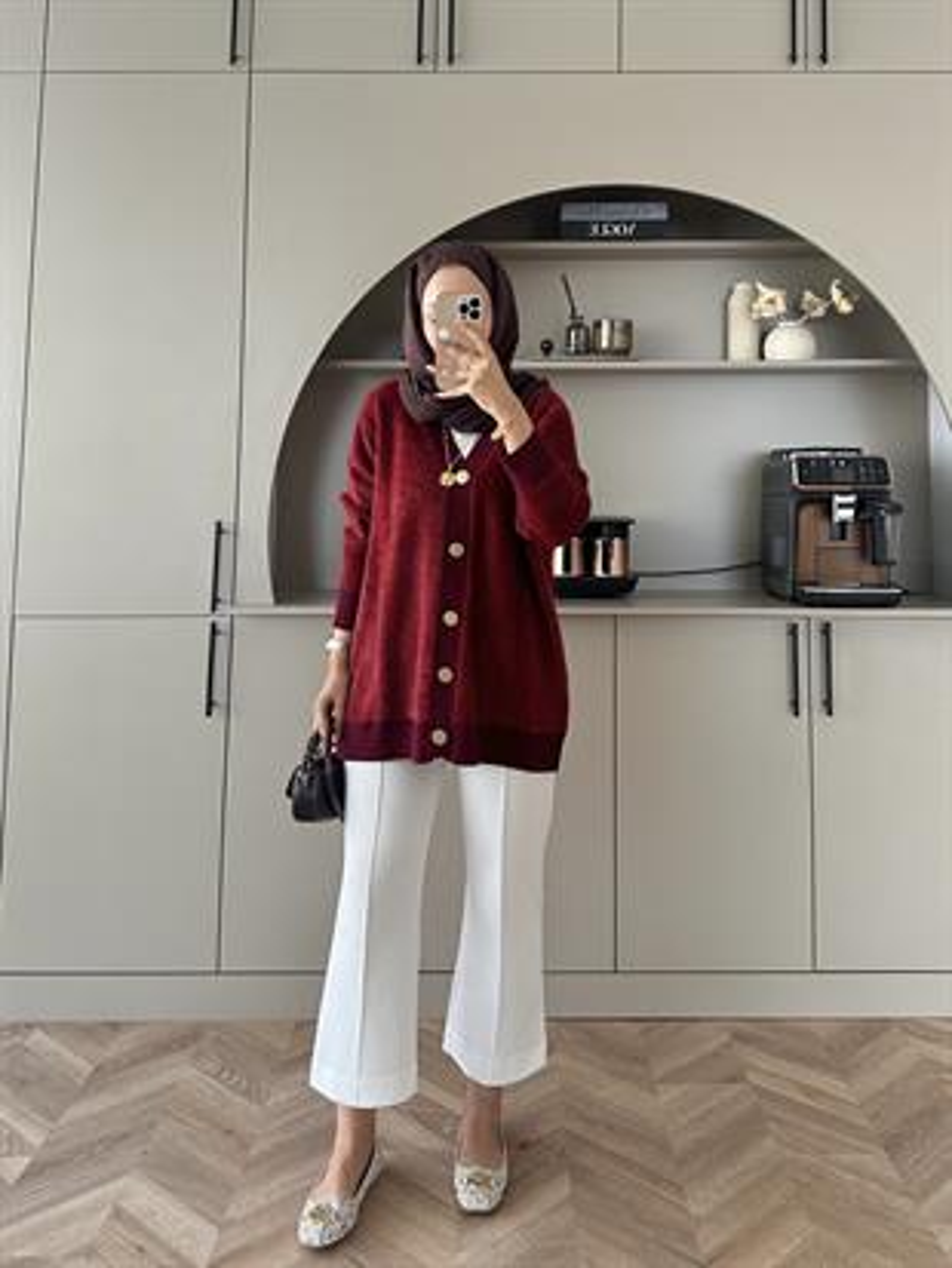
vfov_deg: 71.6
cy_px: 634
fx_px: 880
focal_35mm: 24
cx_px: 476
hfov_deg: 56.8
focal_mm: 6.86
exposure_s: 1/60
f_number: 1.78
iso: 250
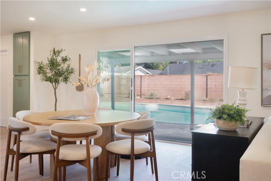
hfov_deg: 54.4
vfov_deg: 37.9
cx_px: 136
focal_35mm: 35
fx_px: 264
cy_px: 90
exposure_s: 1.3
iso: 160
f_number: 18
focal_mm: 35
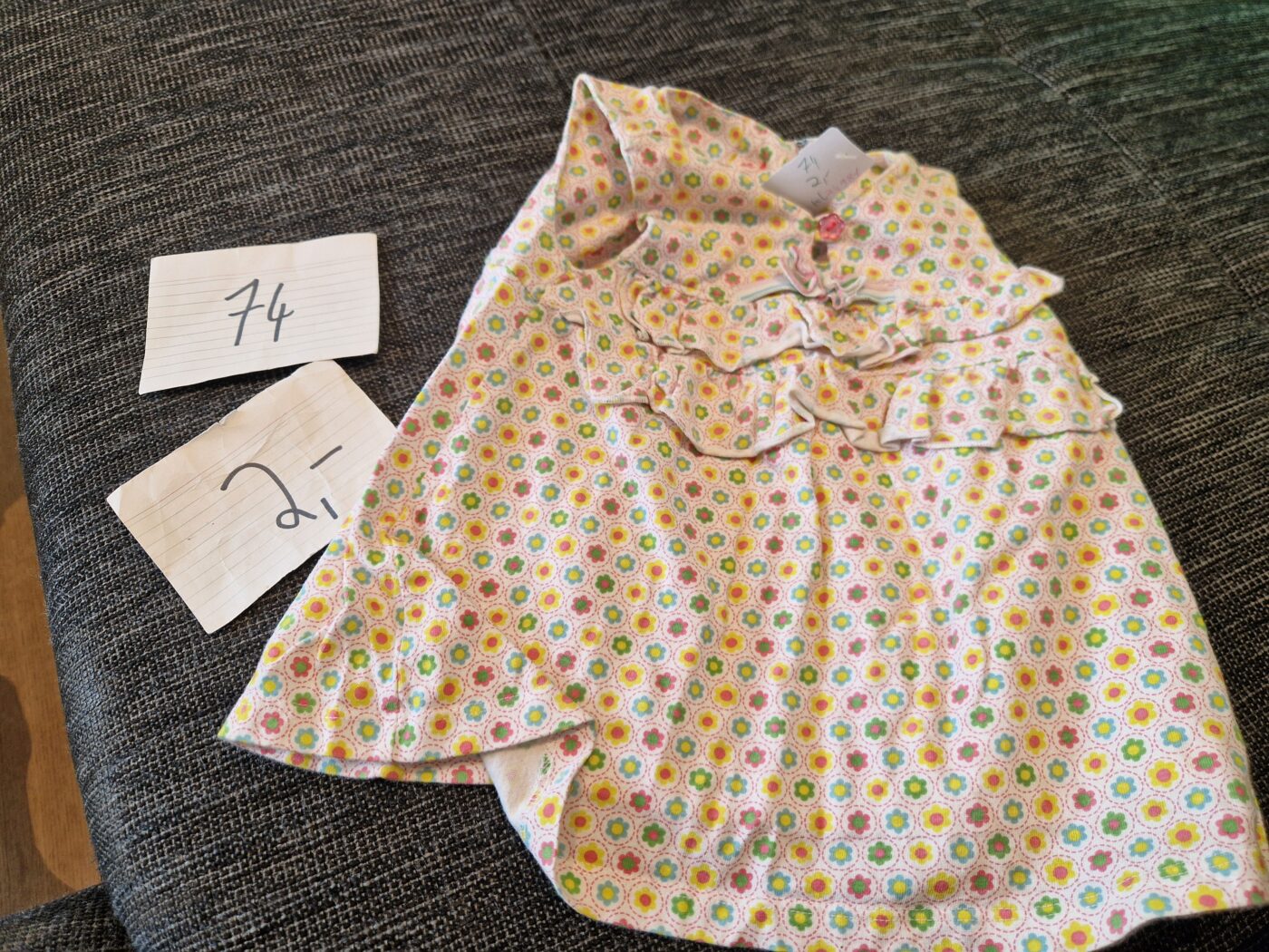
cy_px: 476
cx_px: 634
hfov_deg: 73.9
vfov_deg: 58.9
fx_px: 843
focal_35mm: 23
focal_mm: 5.4
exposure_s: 1/100
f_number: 1.8
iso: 80
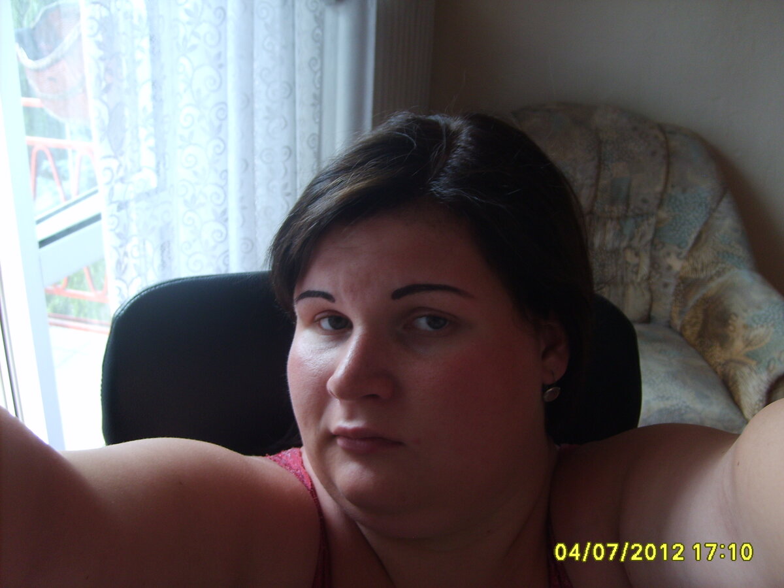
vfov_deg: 40.7
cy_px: 294
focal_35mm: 35
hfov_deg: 52.6
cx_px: 392
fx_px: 793
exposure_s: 1/30
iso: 50
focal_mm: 5.8
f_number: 2.8
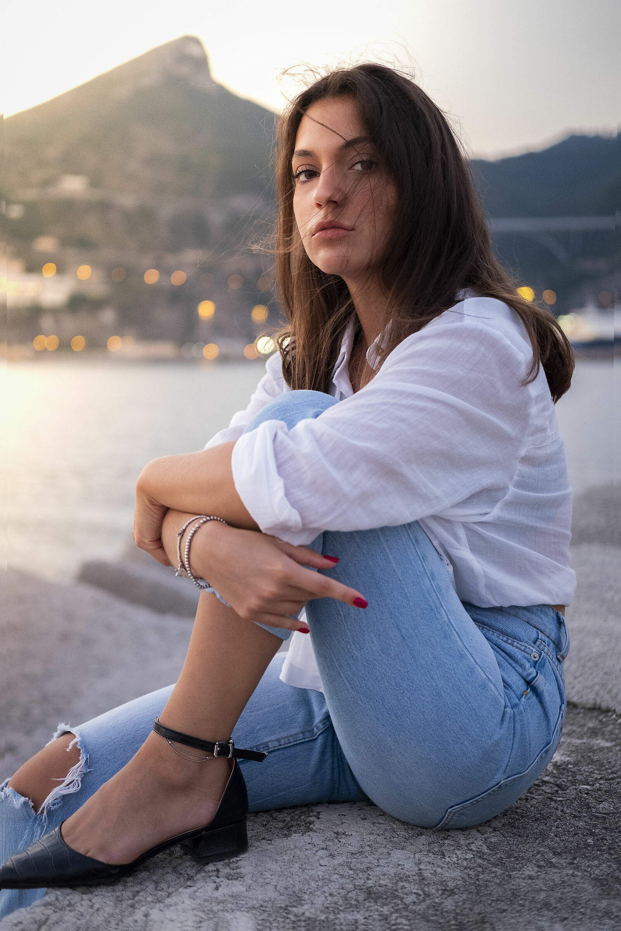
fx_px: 1371
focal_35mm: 53
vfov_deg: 37.5
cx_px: 310
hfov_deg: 25.5
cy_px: 466
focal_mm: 35
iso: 1250
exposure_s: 1/125
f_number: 2
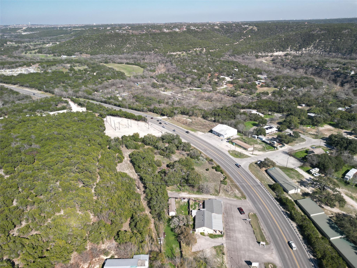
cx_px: 178
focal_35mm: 24
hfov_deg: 71.6
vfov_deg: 56.8
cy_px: 134
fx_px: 248
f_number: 1.7
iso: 120
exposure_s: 1/1000
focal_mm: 6.72
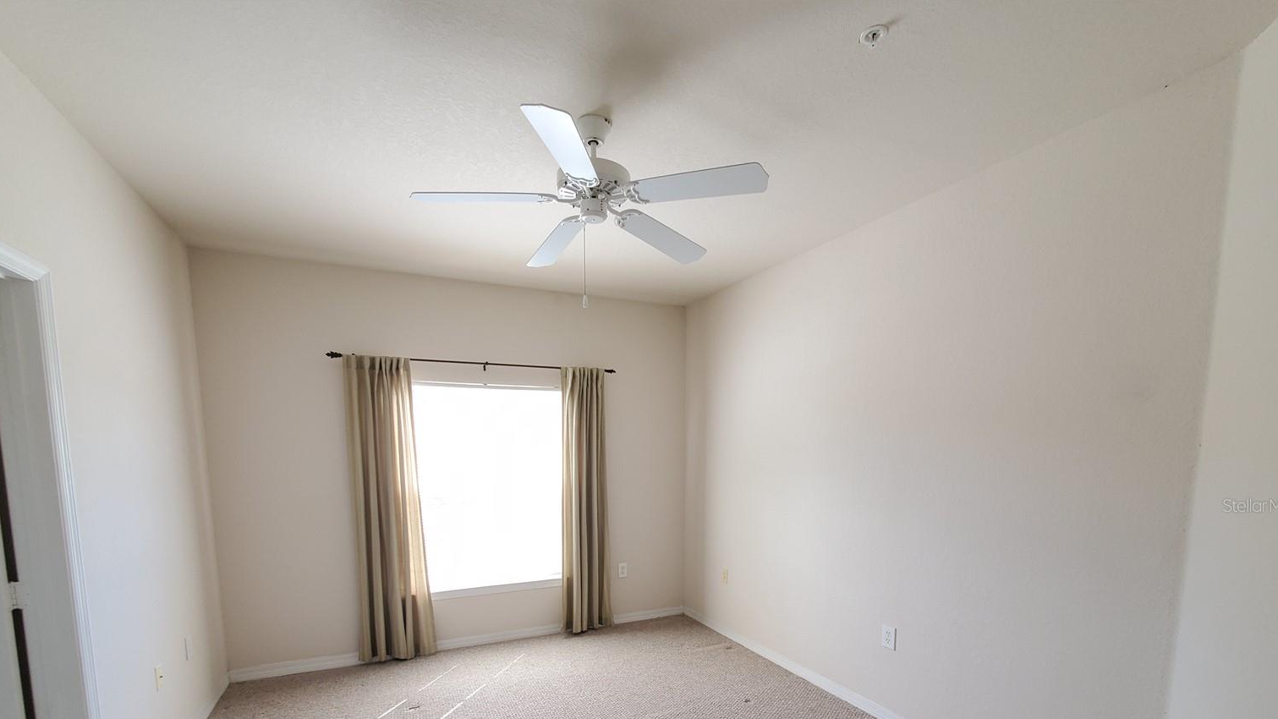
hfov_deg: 103.0
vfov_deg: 67.6
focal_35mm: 15
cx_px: 626
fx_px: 508
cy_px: 505
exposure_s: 1/59
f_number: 2.2
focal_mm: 1.8
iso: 100
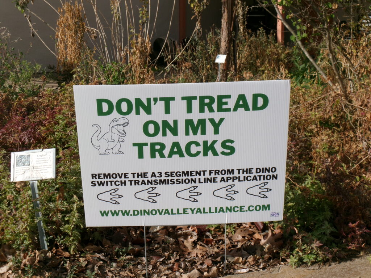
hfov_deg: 30.3
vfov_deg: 22.9
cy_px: 139
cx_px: 186
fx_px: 686
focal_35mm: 64
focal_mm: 11.5
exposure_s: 1/120
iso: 100
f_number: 13.7
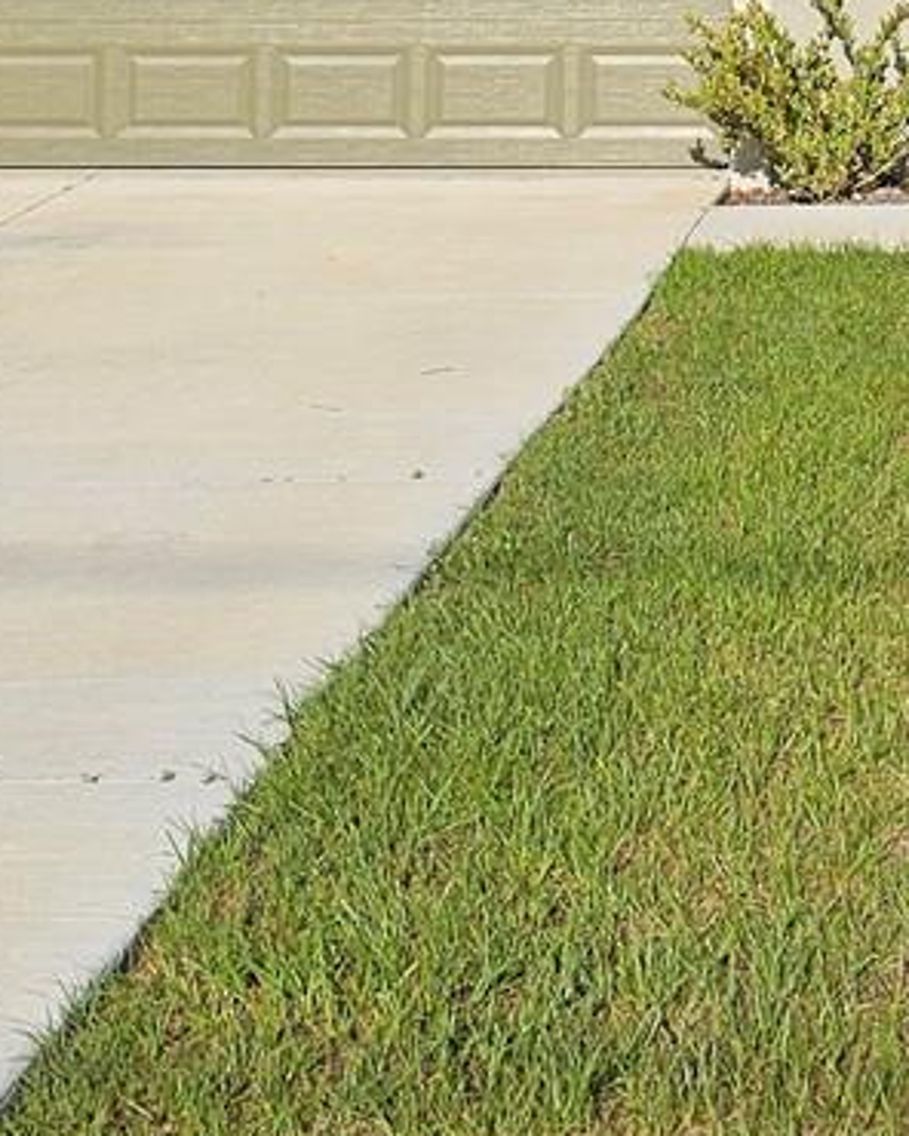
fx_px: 3262
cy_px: -574
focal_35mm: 97
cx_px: 961
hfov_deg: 15.5
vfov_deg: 17.7
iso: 10
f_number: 1.7
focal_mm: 6.3
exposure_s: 1/1321
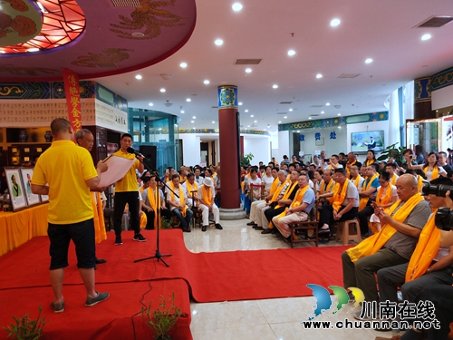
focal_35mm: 30
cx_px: 226
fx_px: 393
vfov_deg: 46.8
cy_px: 170
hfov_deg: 60.0
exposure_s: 1/50
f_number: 1.8
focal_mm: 3.95
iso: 199
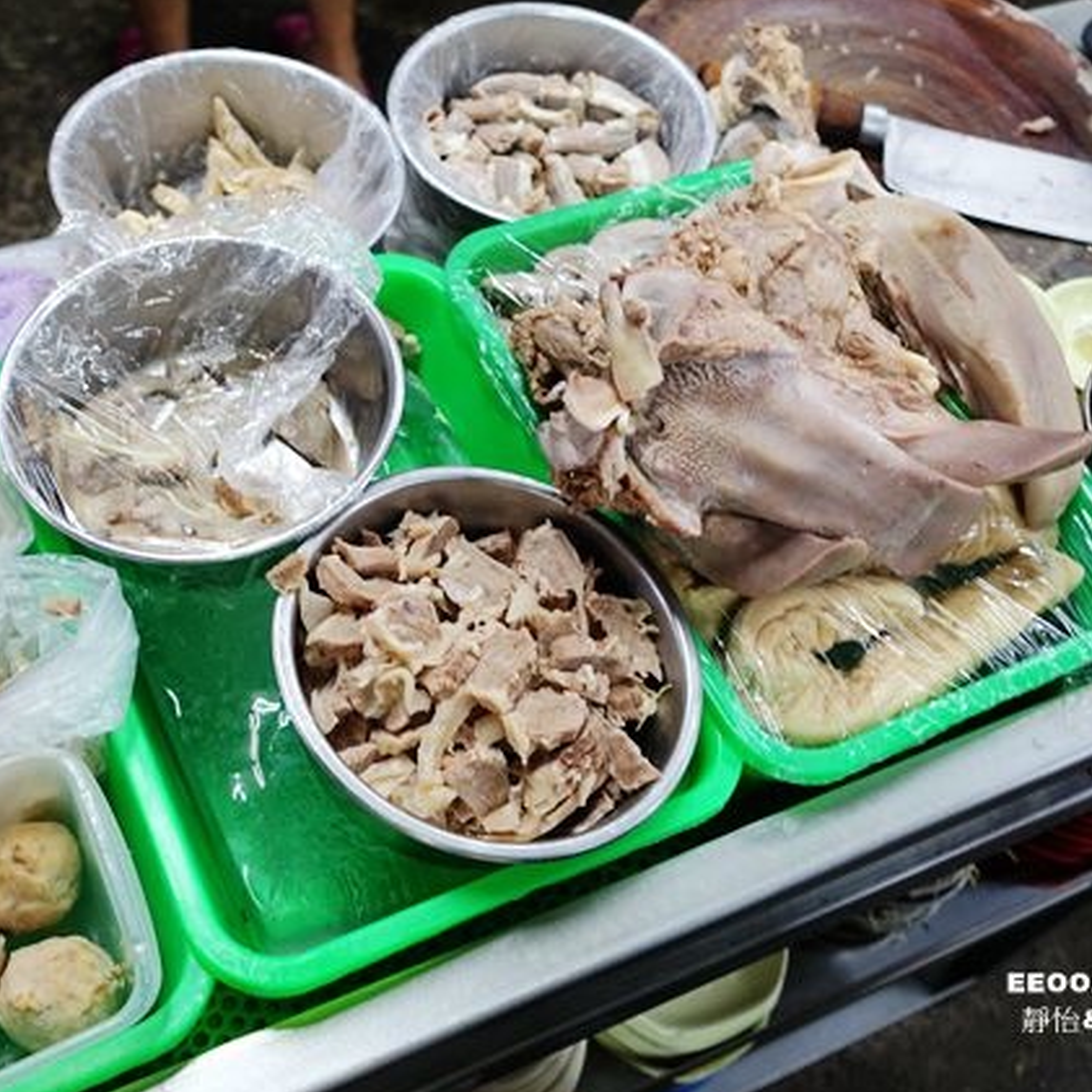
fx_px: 1356
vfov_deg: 43.9
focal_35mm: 38
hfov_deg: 43.7
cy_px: 549
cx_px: 444
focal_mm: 10.6
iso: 500
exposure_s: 1/30
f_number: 2.5
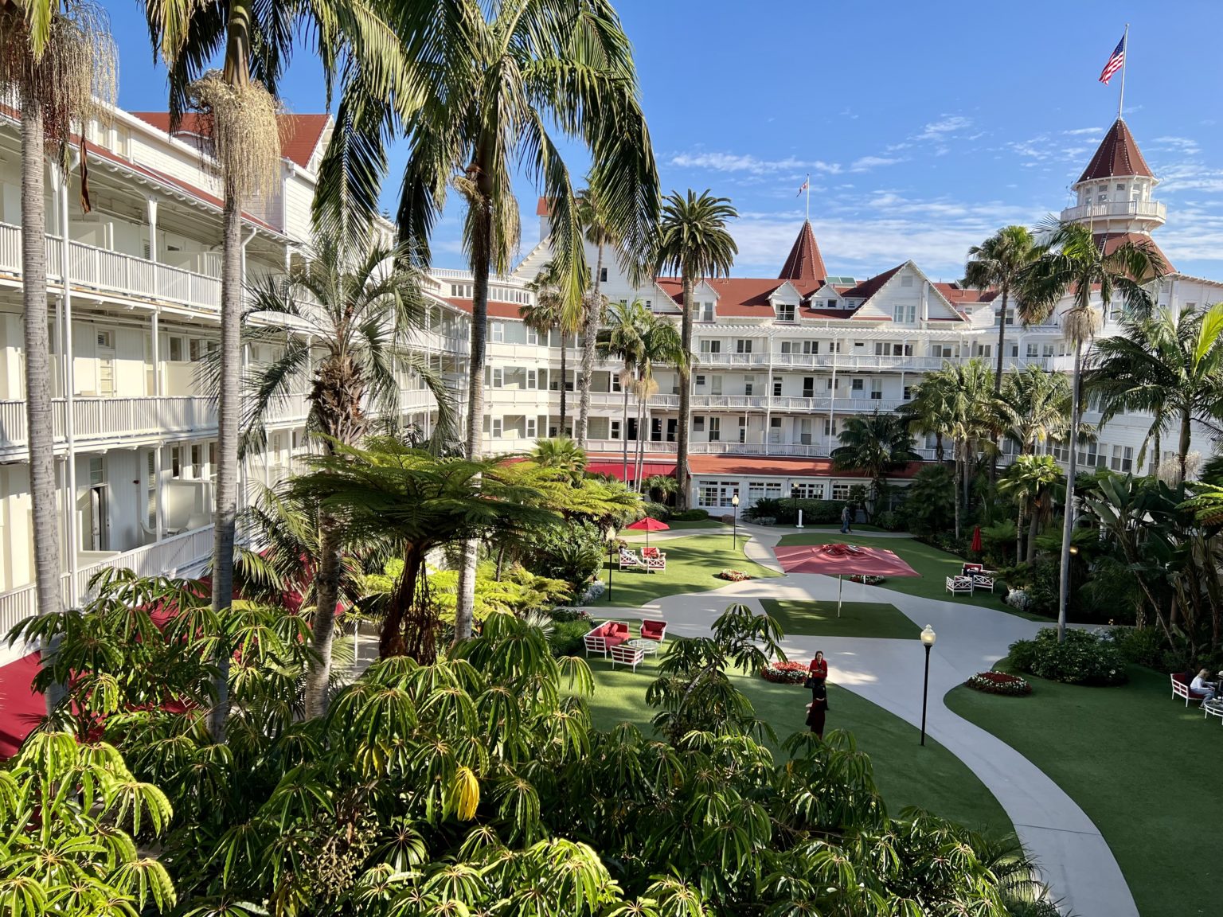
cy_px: 458
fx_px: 919
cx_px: 612
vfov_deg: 53.1
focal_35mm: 26
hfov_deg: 67.3
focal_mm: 5.7
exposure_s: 1/2994
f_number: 1.5
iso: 50
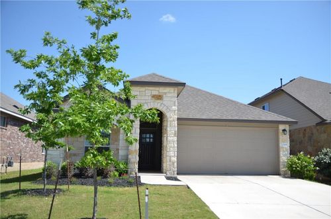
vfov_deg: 39.8
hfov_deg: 57.3
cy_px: 110
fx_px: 303
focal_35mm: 33
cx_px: 166
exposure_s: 1/1600
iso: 100
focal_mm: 22
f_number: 2.8
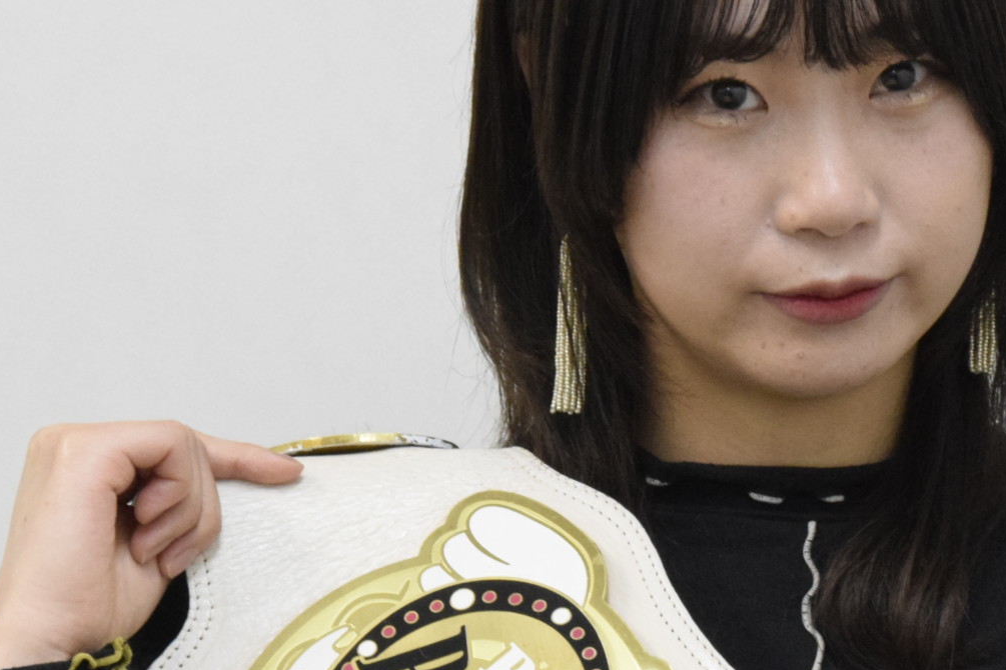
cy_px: 334
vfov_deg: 7.2
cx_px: 772
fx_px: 5337
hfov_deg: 10.7
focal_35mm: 191
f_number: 11
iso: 3200
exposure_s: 1/60
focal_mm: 50
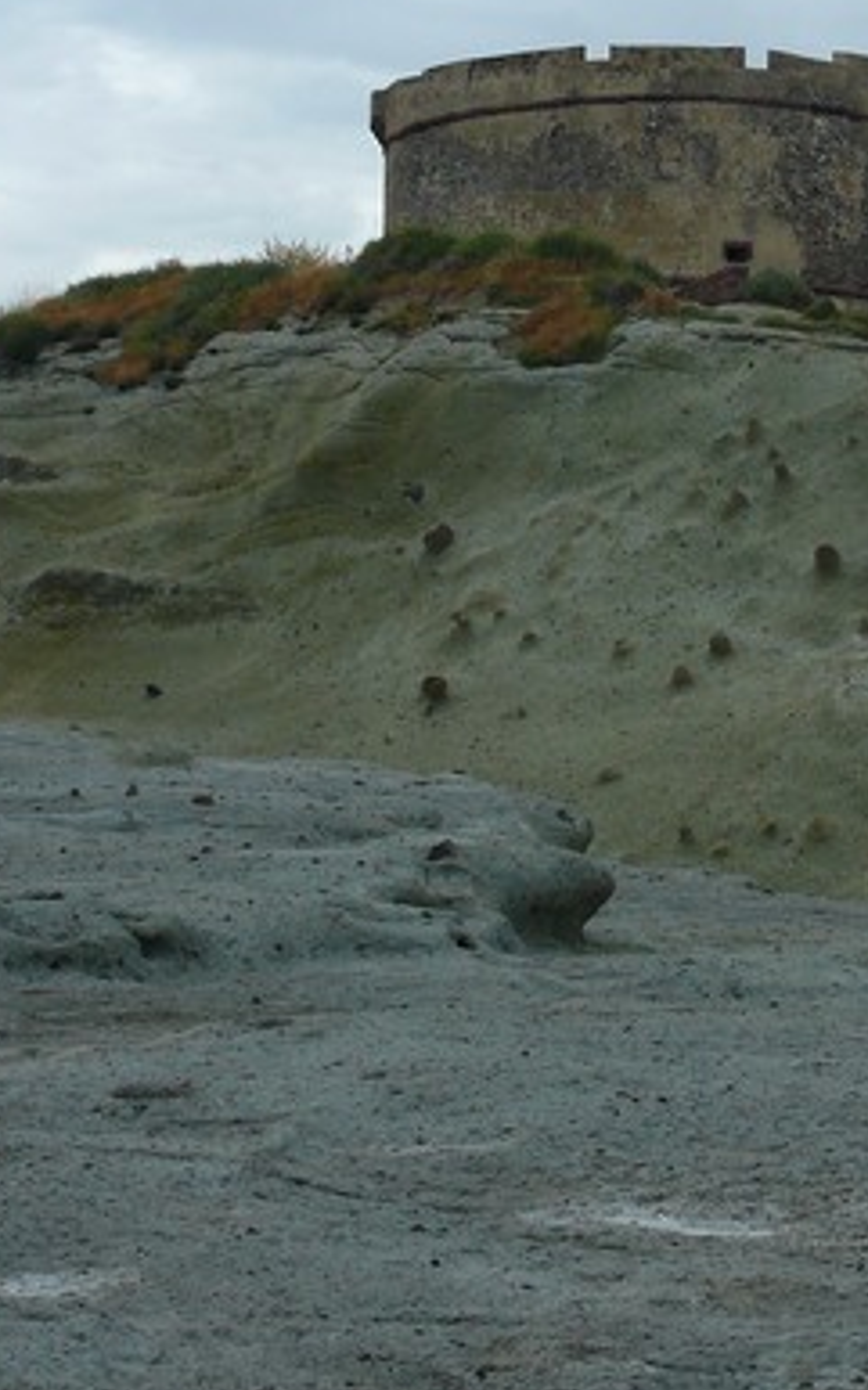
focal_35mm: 72
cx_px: 1243
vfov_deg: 28.4
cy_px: 443
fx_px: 2727
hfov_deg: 16.7
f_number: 4
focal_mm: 7.4
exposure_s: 1/250
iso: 100
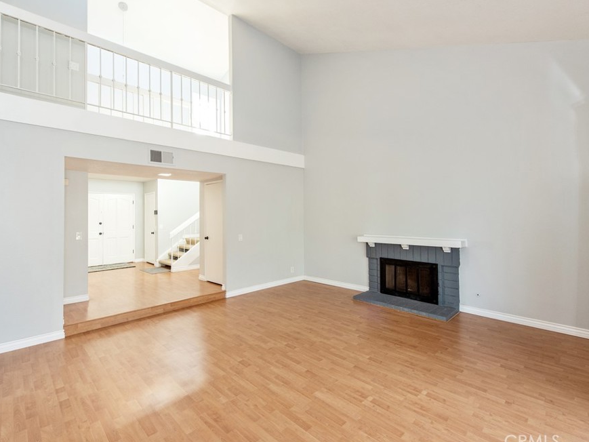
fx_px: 289
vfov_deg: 74.7
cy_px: 219
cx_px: 285
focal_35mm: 17
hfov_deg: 91.0
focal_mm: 15
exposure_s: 1/125
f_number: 5.6
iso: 800
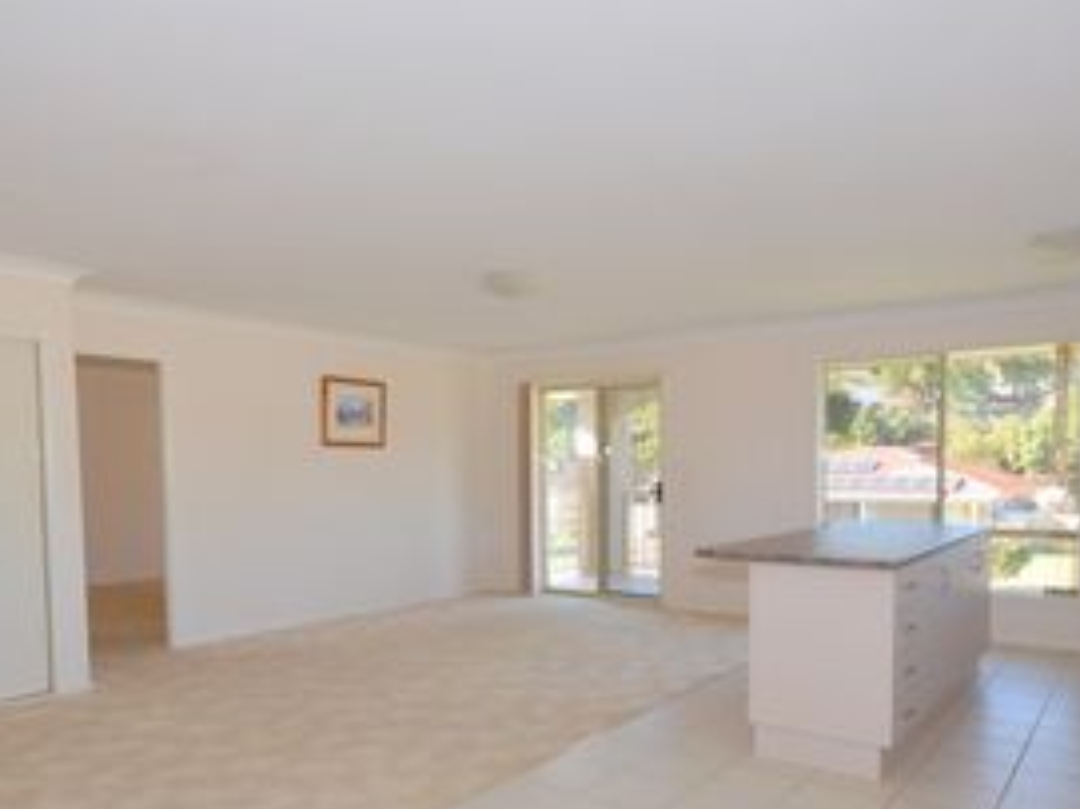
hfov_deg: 69.4
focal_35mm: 25
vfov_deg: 54.0
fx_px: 780
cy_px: 520
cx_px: 538
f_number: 5.6
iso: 400
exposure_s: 1/125
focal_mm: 10
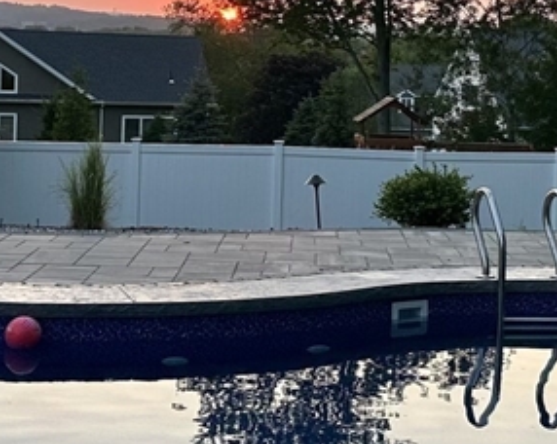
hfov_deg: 22.8
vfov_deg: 18.1
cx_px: 271
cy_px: 113
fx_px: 1383
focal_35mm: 84
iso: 80
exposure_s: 1/435
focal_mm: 6.86
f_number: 1.78
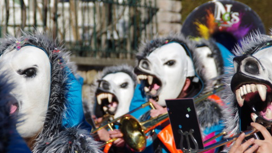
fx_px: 1342
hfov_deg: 11.6
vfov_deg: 6.5
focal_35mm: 186
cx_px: 136
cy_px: 77
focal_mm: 118
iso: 100
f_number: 8
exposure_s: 1/400
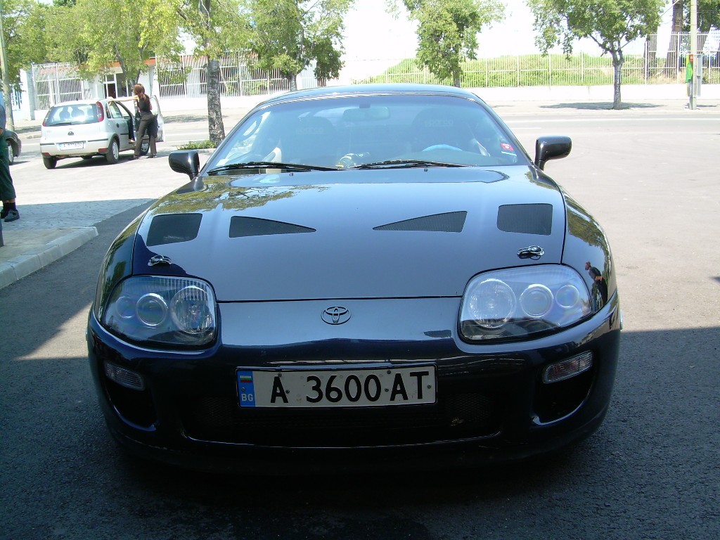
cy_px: 270
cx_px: 360
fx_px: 790
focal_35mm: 38
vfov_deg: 37.7
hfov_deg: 49.0
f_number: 4.6
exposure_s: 1/115
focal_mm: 6.3
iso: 50
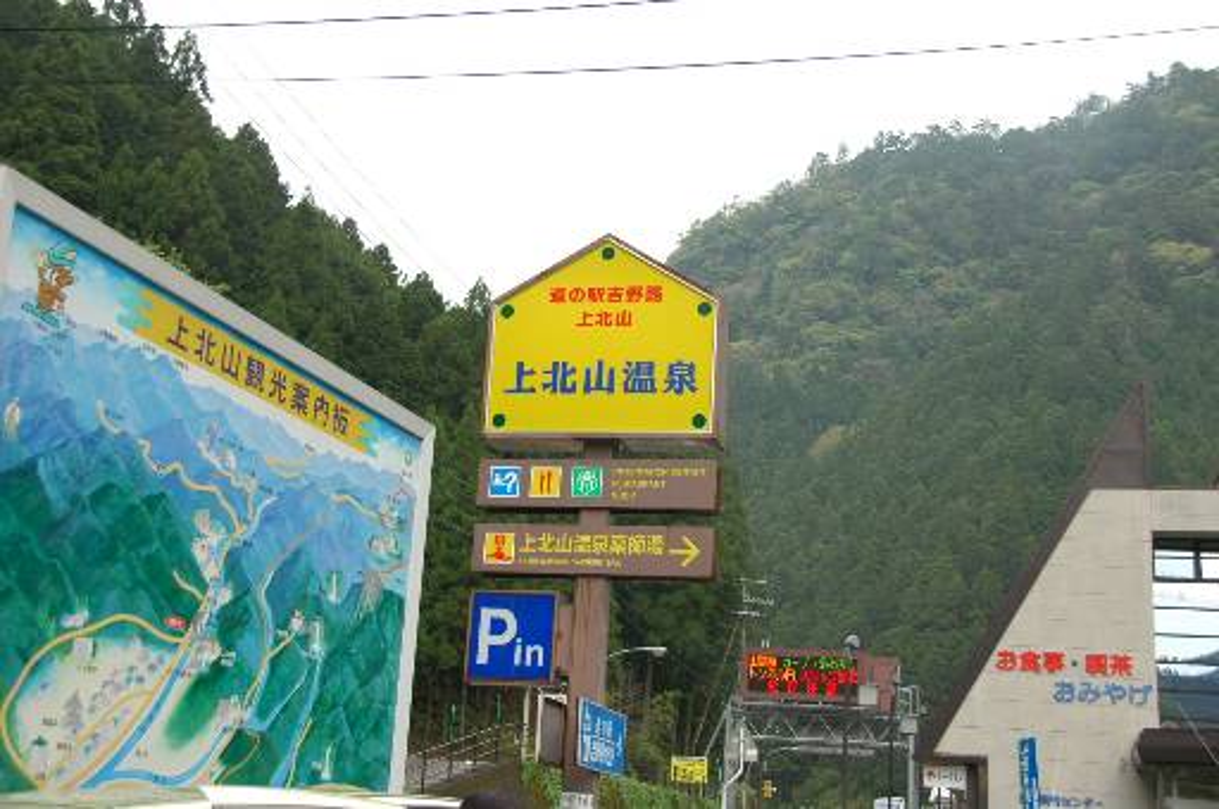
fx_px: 1623
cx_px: 610
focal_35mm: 48
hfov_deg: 41.2
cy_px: 404
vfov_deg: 28.0
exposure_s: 1/125
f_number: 5.6
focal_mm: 32
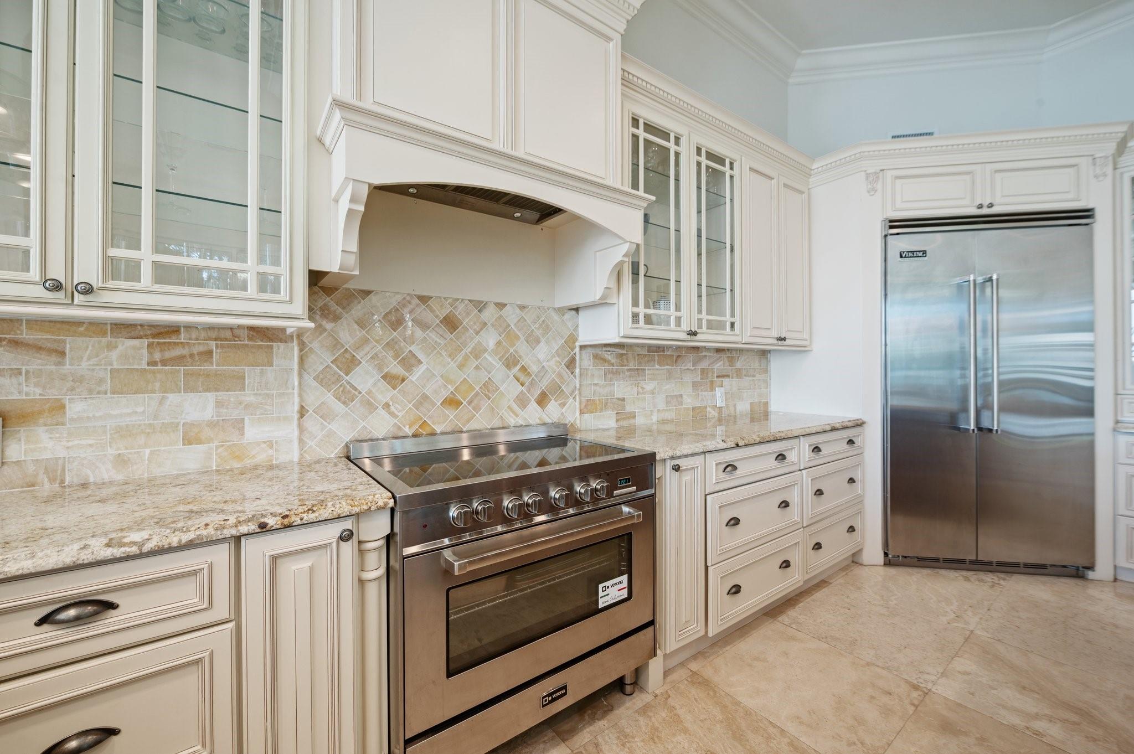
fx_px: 441
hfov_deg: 104.3
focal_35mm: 14
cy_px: 377
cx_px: 567
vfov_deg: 81.1
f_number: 8
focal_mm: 14
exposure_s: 1/5
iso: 200
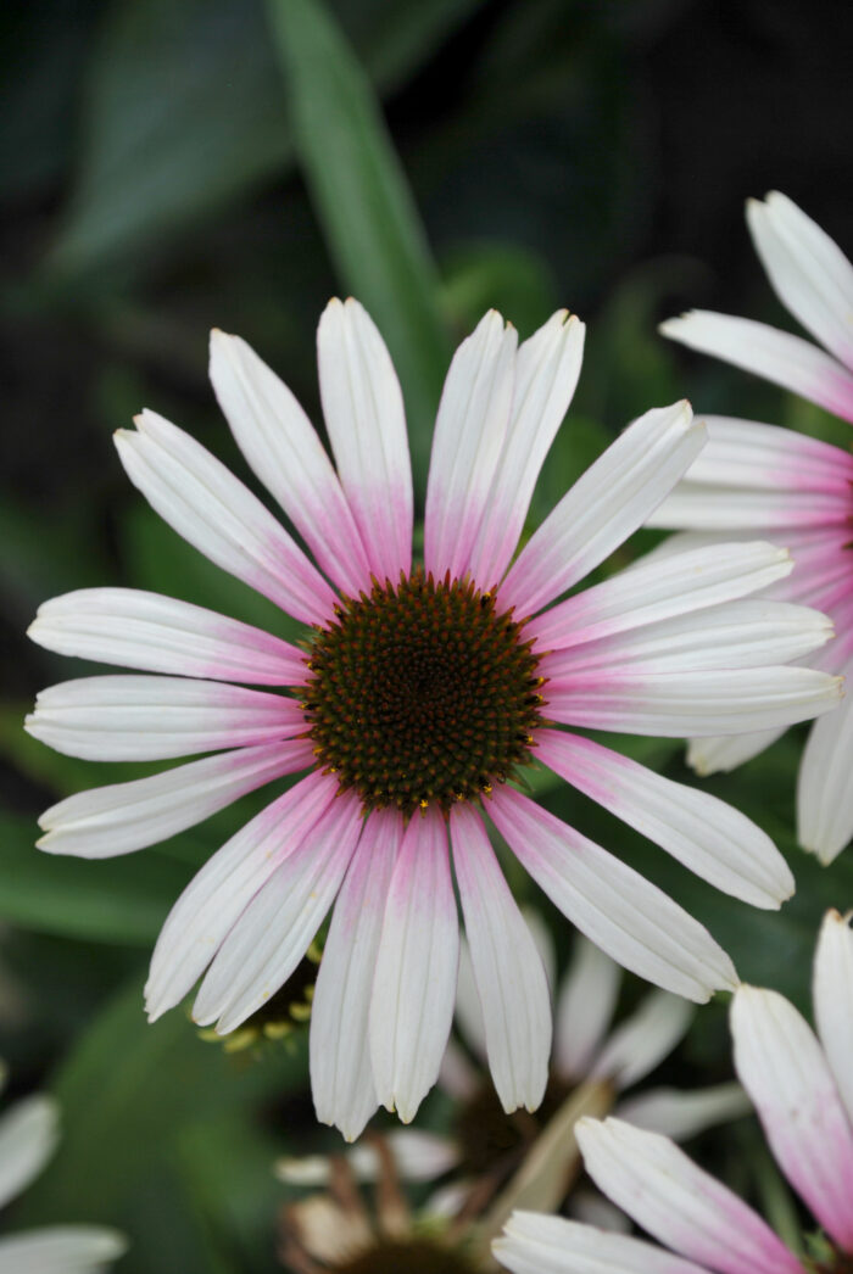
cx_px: 426
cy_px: 637
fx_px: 2924
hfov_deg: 16.6
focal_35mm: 82
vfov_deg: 24.6
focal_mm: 55
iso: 100
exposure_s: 1/160
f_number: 6.3
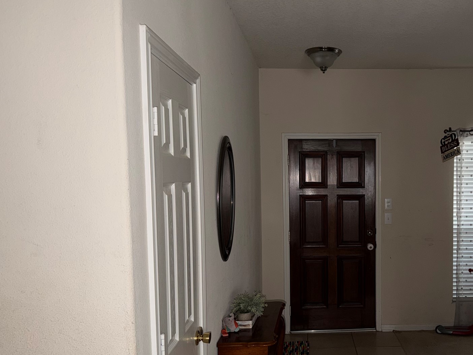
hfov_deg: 51.1
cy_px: 207
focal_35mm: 35
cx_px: 334
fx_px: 478
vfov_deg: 40.6
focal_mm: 6.76
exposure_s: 1/7
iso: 64
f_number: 1.78
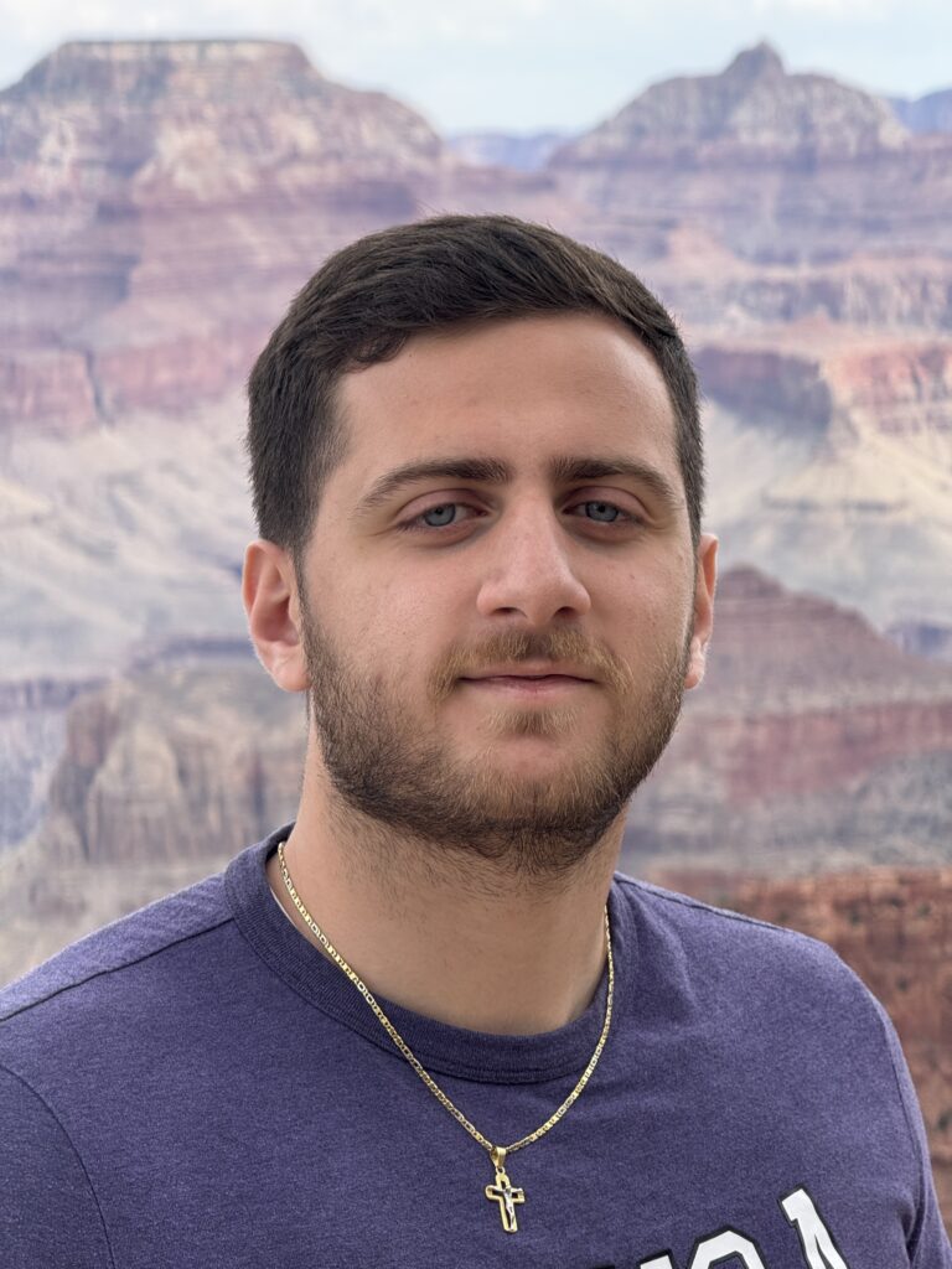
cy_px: 634
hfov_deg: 12.3
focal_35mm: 120
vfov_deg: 16.4
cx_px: 476
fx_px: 4400
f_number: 2.8
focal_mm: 15.66
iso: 50
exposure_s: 1/537
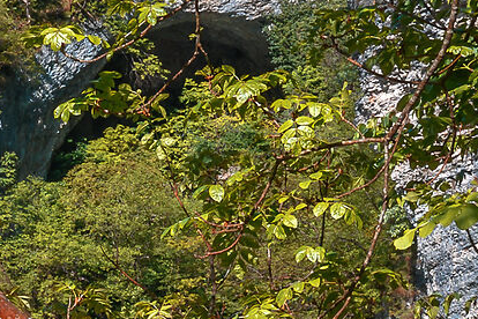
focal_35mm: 197
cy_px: 85
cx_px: -521
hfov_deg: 9.6
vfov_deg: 7.0
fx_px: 2616
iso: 125
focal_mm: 34
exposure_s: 1/80
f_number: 16
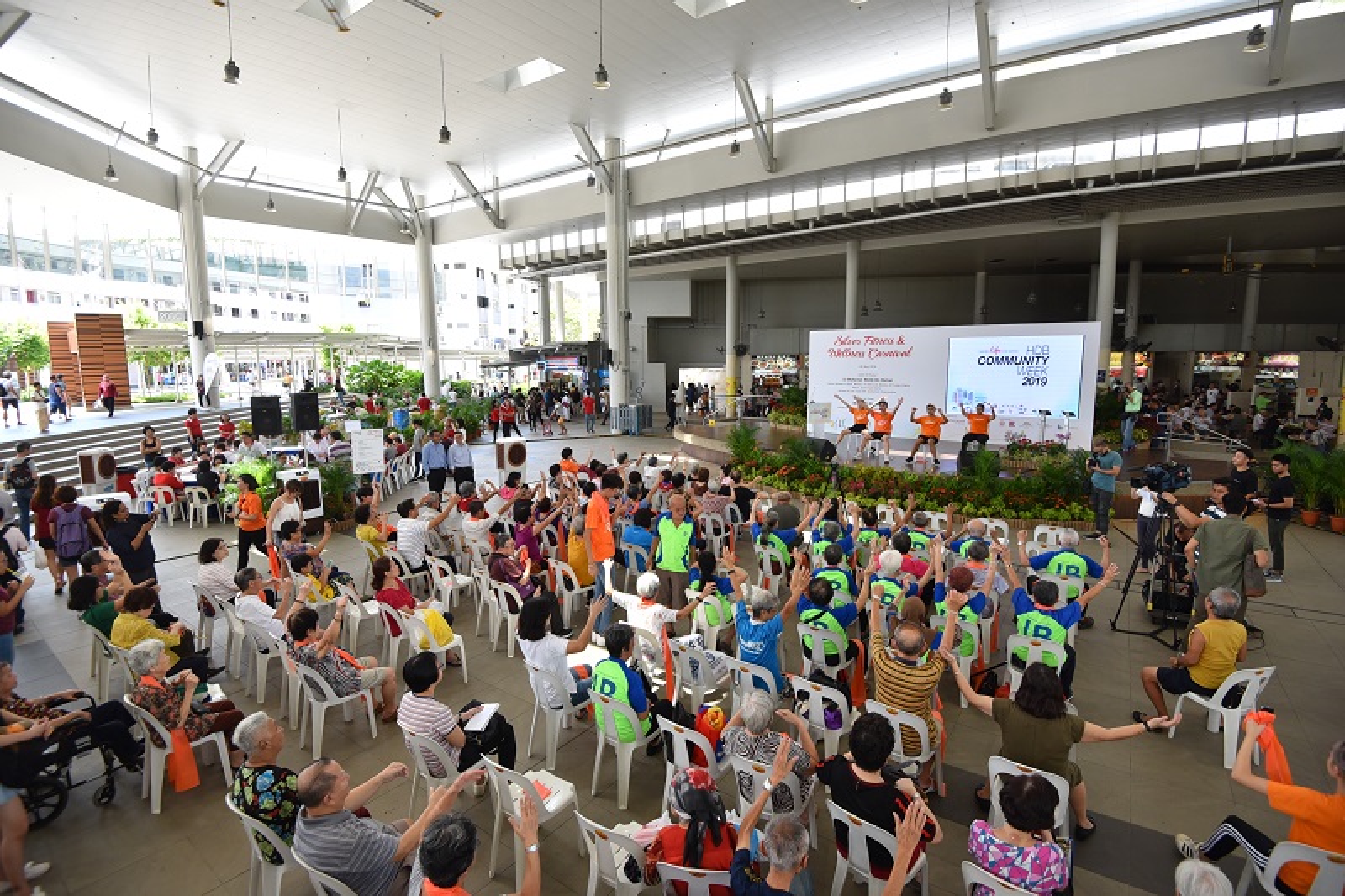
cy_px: 448
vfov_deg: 73.7
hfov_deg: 96.7
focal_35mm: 16
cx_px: 672
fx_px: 598
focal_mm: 16
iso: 500
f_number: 4
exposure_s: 1/250
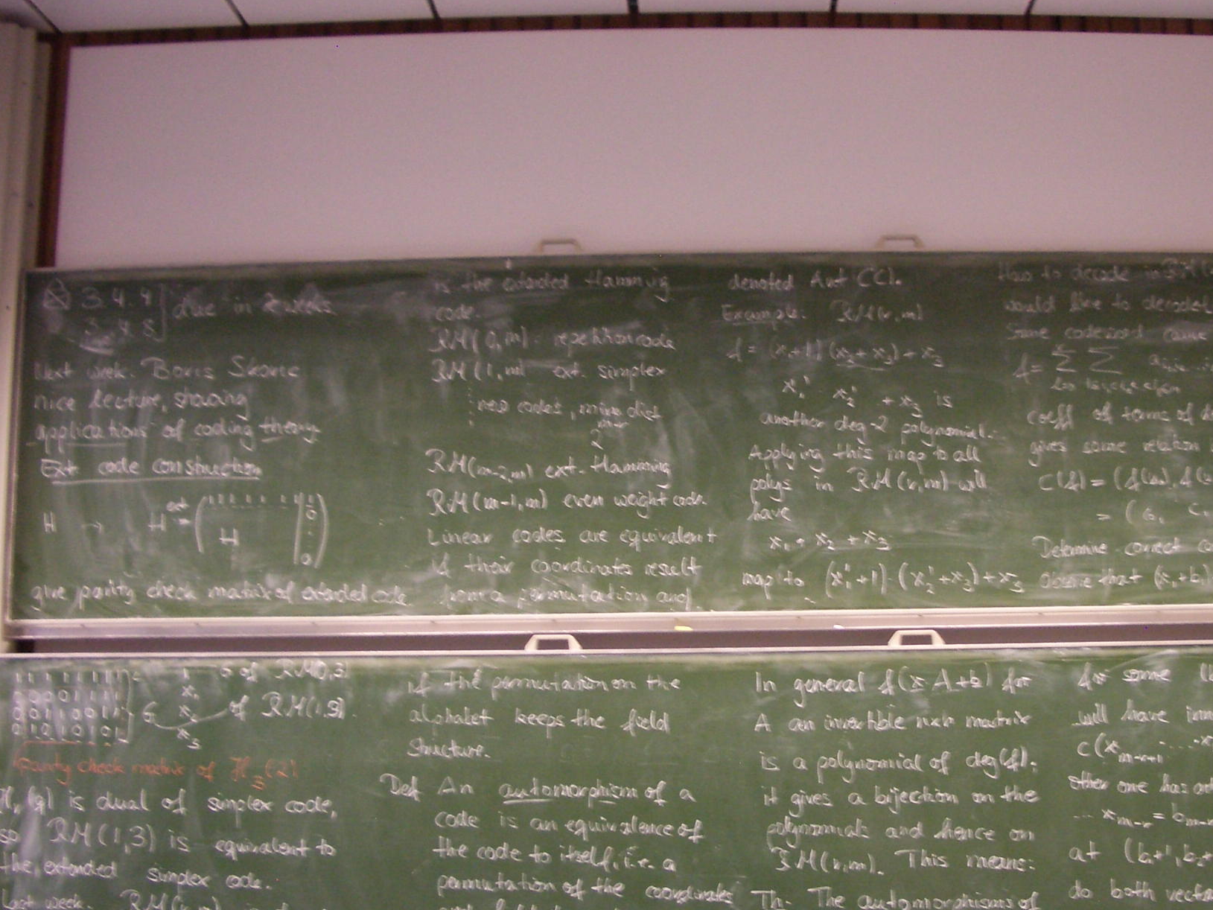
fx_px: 1542
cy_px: 505
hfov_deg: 42.7
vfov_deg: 32.8
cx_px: 745
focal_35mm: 44
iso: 200
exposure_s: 1/13
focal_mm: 5.8
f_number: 2.6
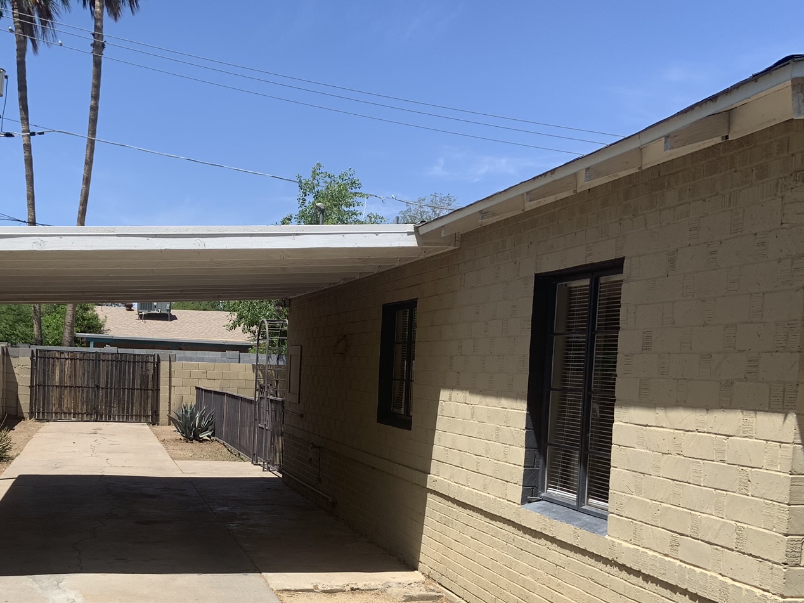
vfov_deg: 33.8
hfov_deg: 43.9
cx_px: 243
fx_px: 976
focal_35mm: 42
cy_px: 436
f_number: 1.8
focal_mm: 4.25
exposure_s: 1/2364
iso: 25
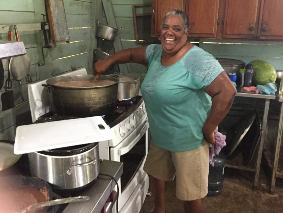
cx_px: 138
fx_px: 278
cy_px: 93
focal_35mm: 34
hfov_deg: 53.9
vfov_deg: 41.7
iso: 320
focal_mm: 4.15
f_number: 2.2
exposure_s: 1/15
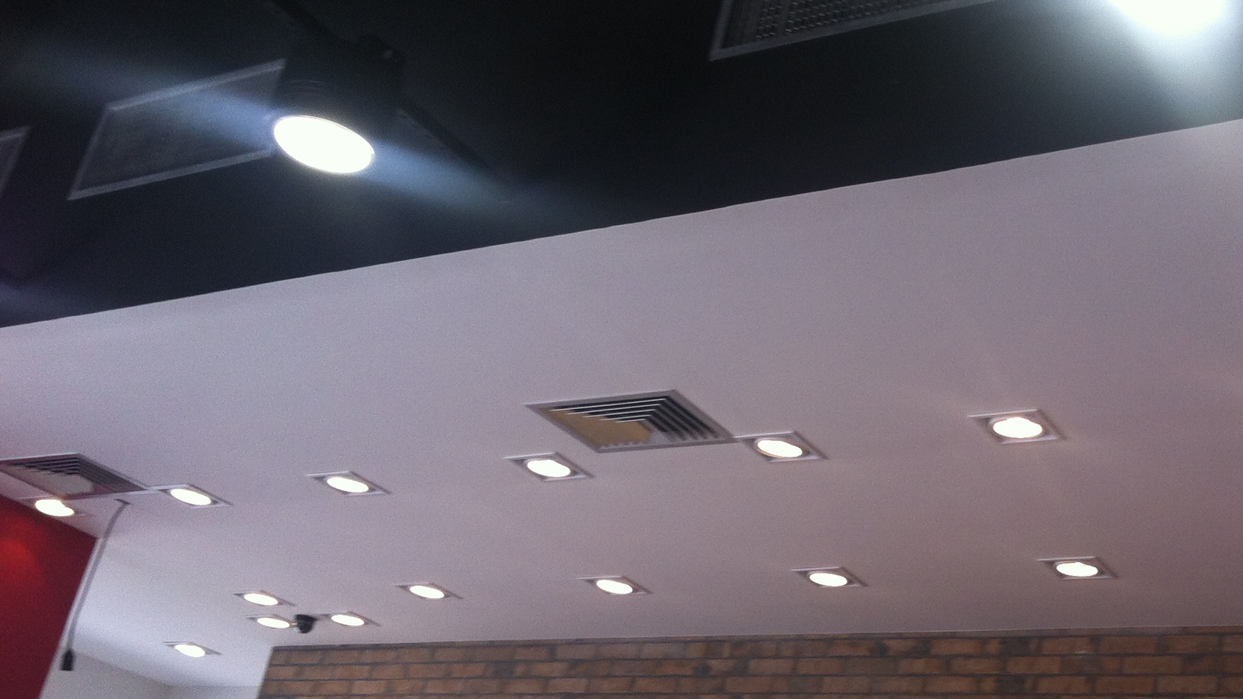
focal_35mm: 55
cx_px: 873
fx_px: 1813
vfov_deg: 21.8
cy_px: 439
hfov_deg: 37.3
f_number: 2.8
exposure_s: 1/50
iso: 80
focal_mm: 3.85
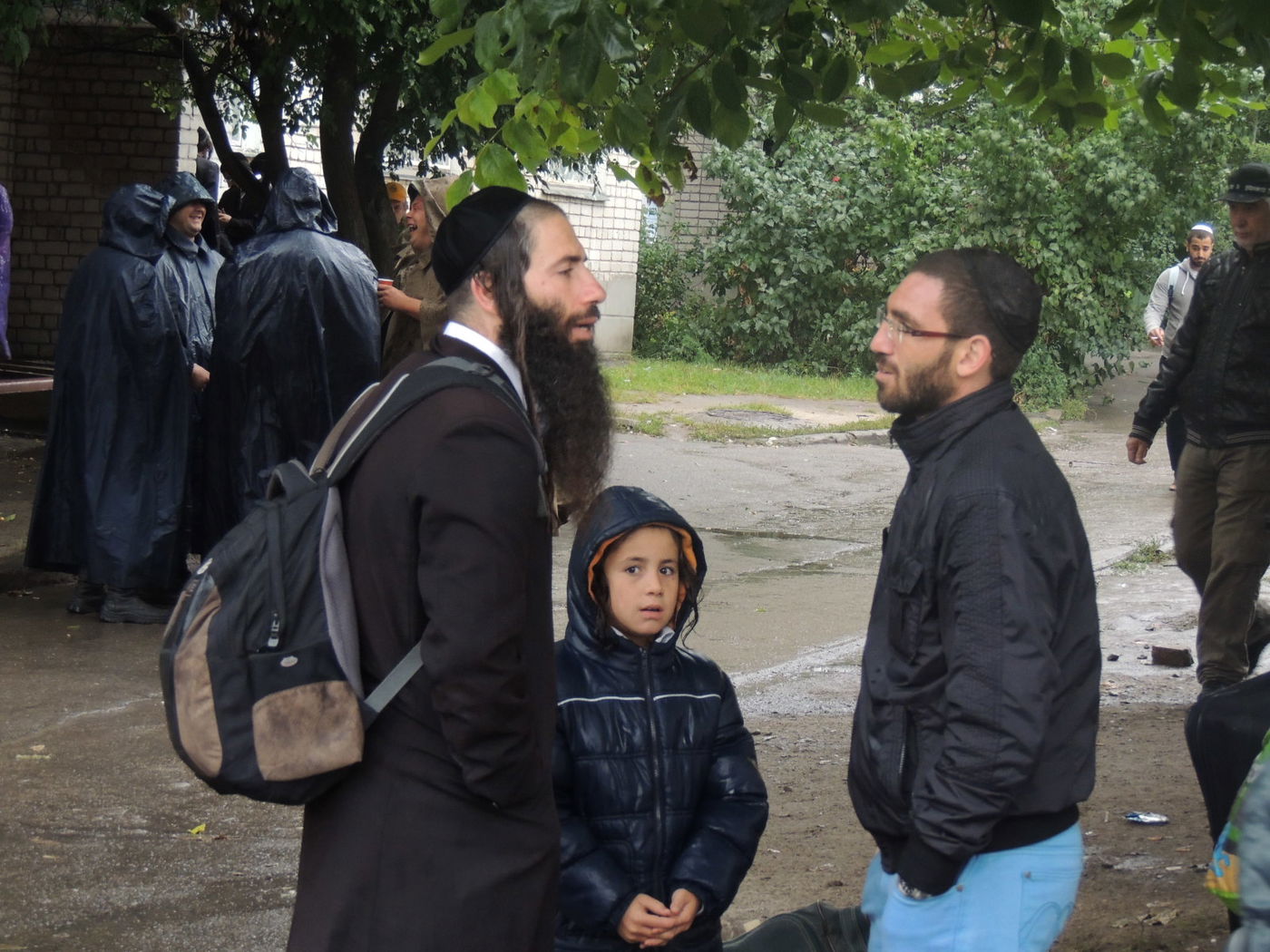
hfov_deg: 18.7
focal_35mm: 105
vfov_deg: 14.1
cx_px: 635
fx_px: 3852
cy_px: 476
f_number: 4.2
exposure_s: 1/60
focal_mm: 18.7
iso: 400
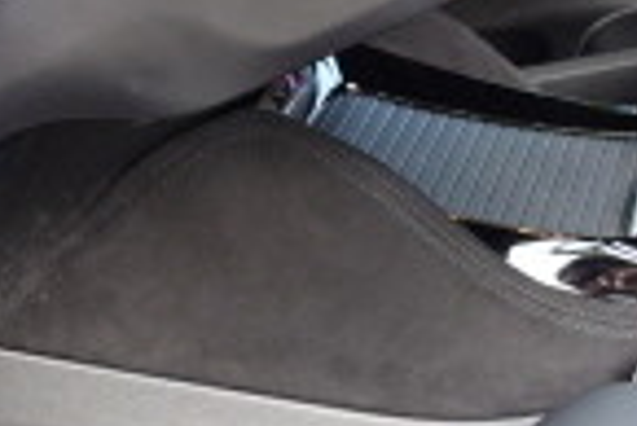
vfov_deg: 8.0
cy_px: -165
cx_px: 729
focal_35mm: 169
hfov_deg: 11.9
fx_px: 2993
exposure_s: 1/30
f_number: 2.8
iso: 125
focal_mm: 9.4
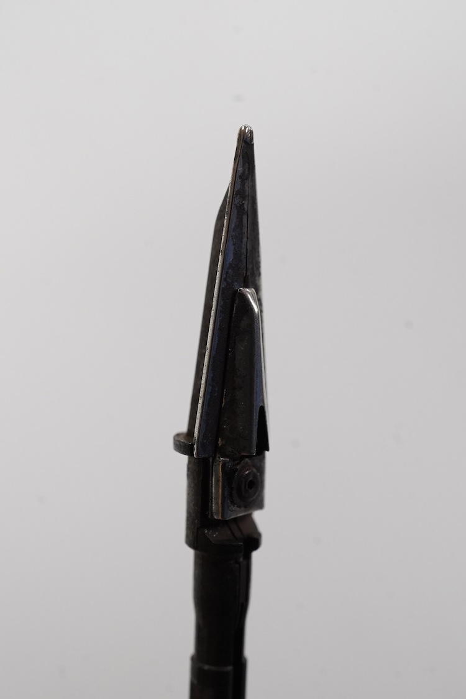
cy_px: 350
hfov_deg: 29.9
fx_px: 874
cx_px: 233
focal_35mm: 45
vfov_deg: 43.6
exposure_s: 1/100
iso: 2500
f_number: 16
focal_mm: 30
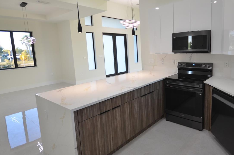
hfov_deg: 76.7
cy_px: 65
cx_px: 152
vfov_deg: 56.7
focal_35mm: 22
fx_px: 143
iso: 400
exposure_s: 1/80
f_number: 4.5
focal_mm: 10
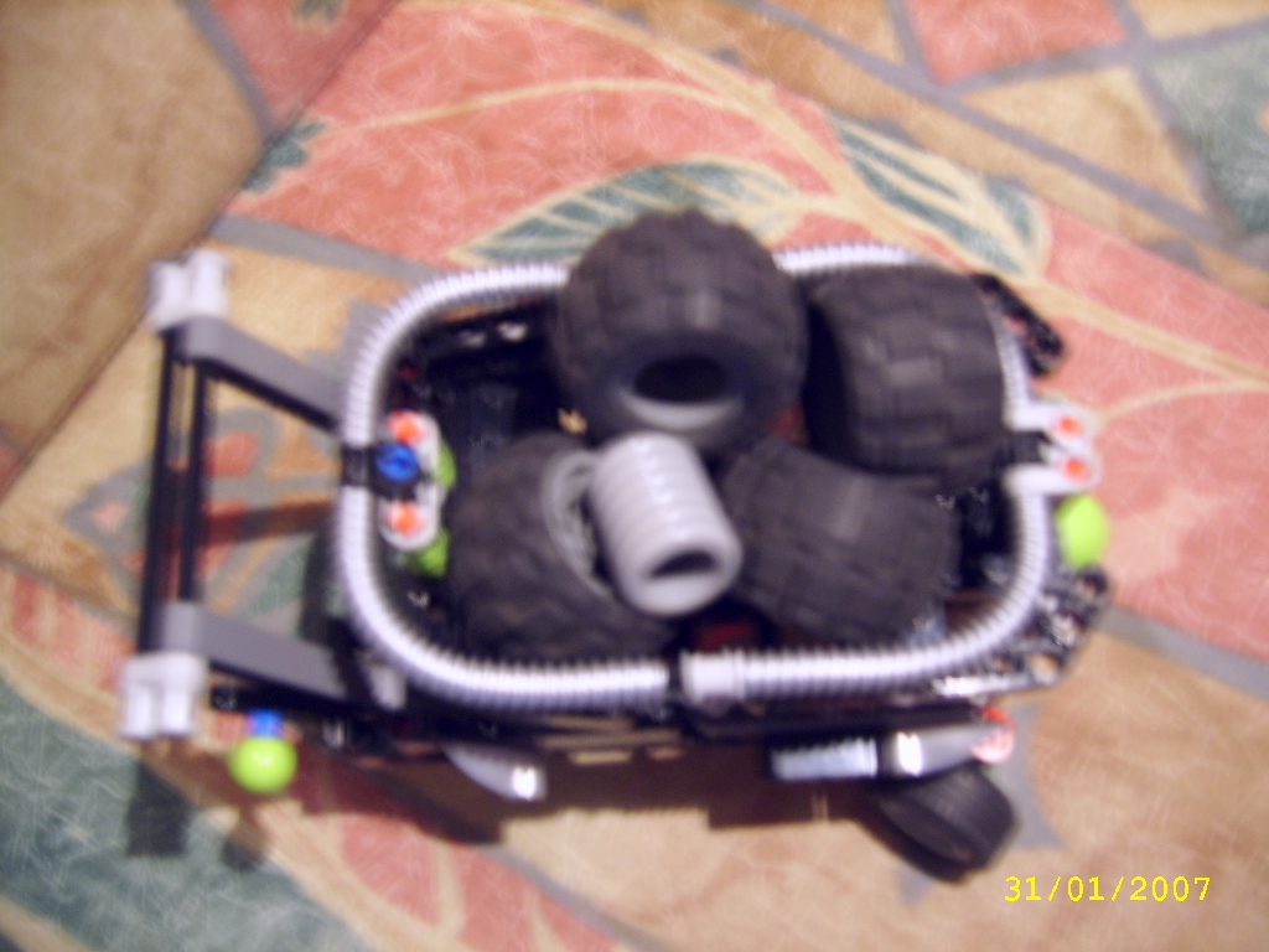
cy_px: 476
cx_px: 634
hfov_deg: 52.6
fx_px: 1283
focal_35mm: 35
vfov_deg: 40.7
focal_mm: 5.95
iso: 100
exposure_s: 1
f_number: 2.8
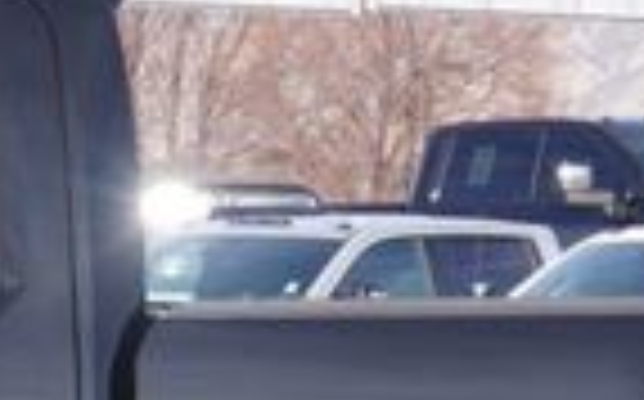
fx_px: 5569
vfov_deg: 4.1
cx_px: -297
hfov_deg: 6.5
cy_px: 791
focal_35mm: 318
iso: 100
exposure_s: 1/160
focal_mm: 29
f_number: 7.1
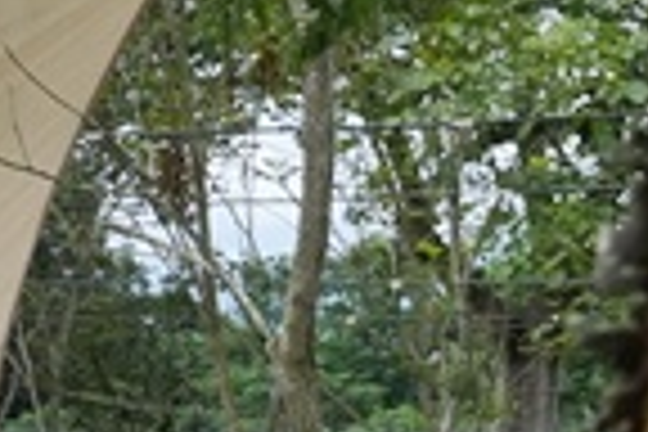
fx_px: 3903
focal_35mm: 217
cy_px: 1091
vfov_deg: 6.0
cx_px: -1418
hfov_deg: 7.9
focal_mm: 30.4
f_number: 8
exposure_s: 1/2000
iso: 1600
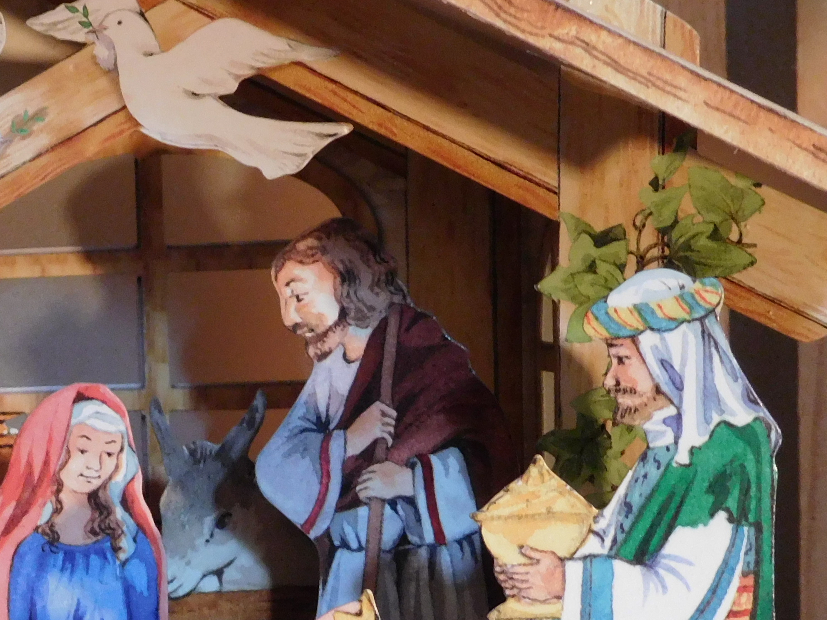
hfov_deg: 20.2
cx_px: -55
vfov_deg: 15.8
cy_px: 469
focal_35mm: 93
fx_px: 2222
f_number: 3.9
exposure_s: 1/30
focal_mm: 7.1
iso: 400
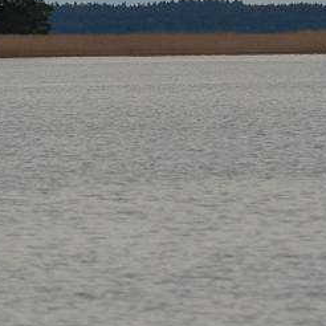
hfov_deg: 2.2
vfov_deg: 2.2
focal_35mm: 802
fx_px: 8542
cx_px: 50
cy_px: -91
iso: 360
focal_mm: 155
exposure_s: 1/8000
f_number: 4.8
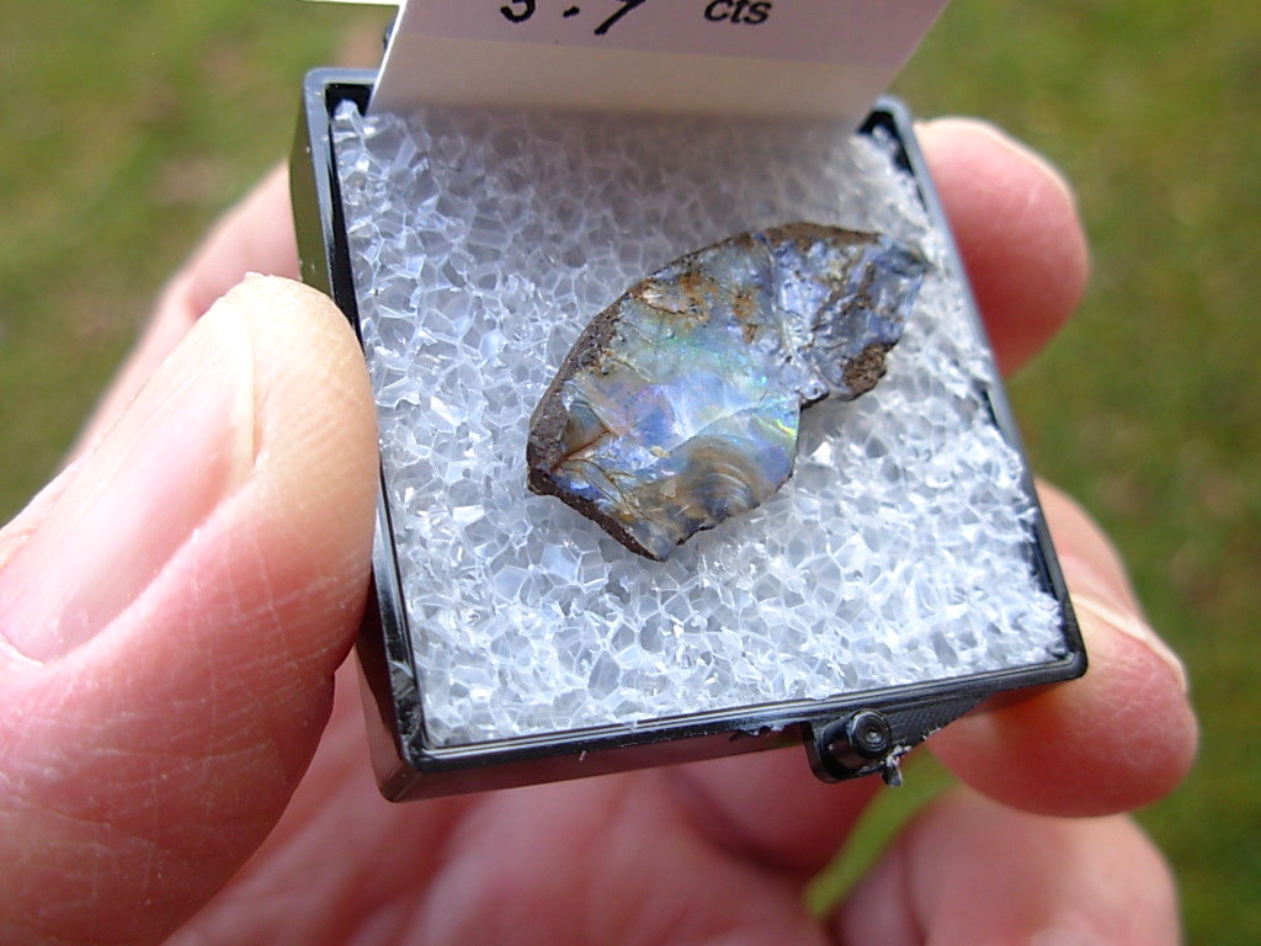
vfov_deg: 37.7
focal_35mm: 38
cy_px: 473
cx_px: 630
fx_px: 1384
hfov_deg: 49.0
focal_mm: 6.3
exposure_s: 1/157
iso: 50
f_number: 2.9
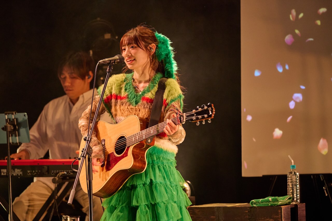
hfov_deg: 7.4
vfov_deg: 4.9
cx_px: 166
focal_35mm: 280
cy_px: 110
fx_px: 2582
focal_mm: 280
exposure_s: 1/200
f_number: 5.3
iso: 1250
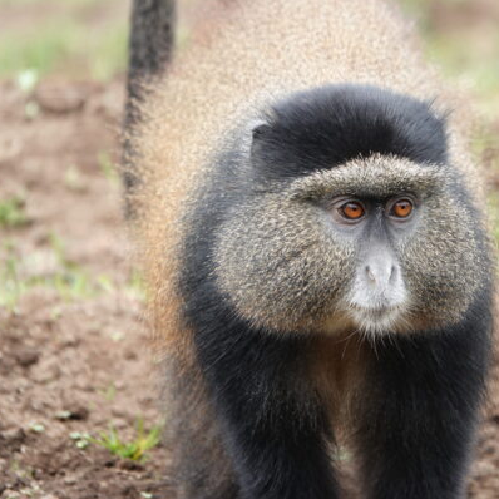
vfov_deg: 2.7
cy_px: 250
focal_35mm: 641
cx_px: 361
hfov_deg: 2.7
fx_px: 10454
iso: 250
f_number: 4
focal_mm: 183.43
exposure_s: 1/250
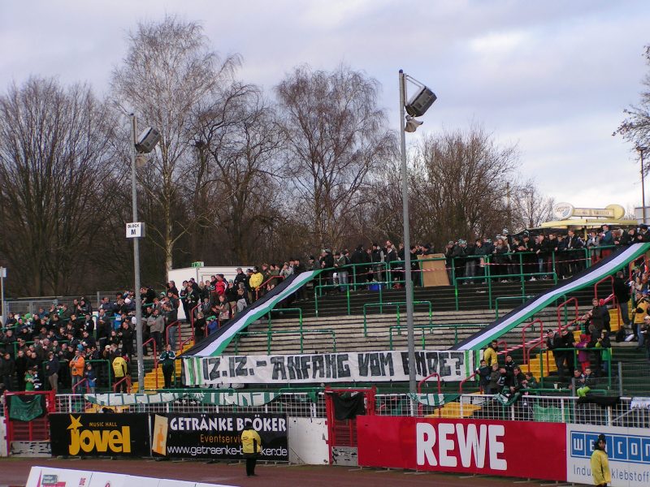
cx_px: 325
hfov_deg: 18.2
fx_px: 2028
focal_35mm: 108
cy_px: 244
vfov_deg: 13.7
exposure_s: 1/100
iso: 50
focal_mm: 16.6
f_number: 4.5
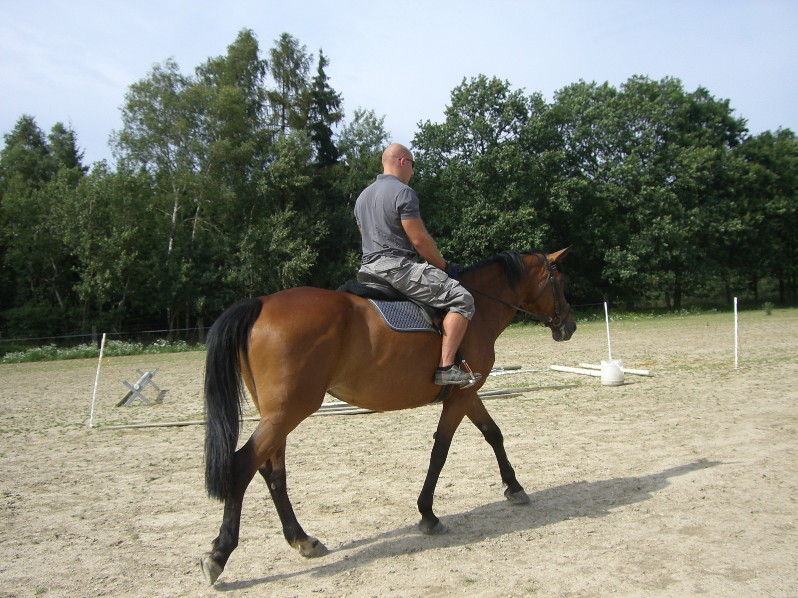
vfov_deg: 37.7
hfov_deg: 49.0
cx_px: 399
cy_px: 299
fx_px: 876
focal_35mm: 38
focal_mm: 6.2
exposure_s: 1/500
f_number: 4.3
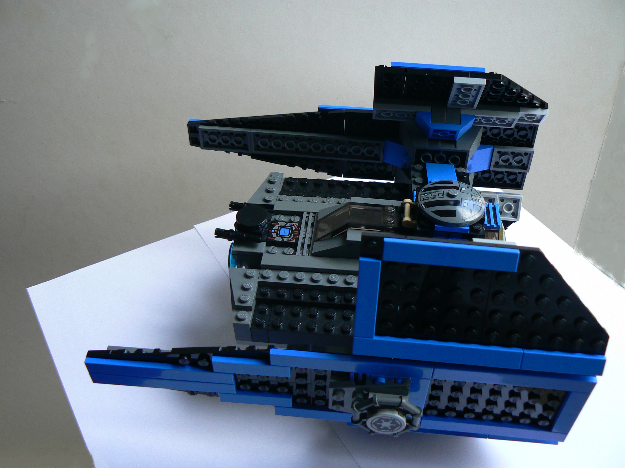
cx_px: 312
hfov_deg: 51.4
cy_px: 234
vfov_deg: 39.7
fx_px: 650
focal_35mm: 36
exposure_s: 1/50
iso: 80
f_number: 2.8
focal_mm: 6
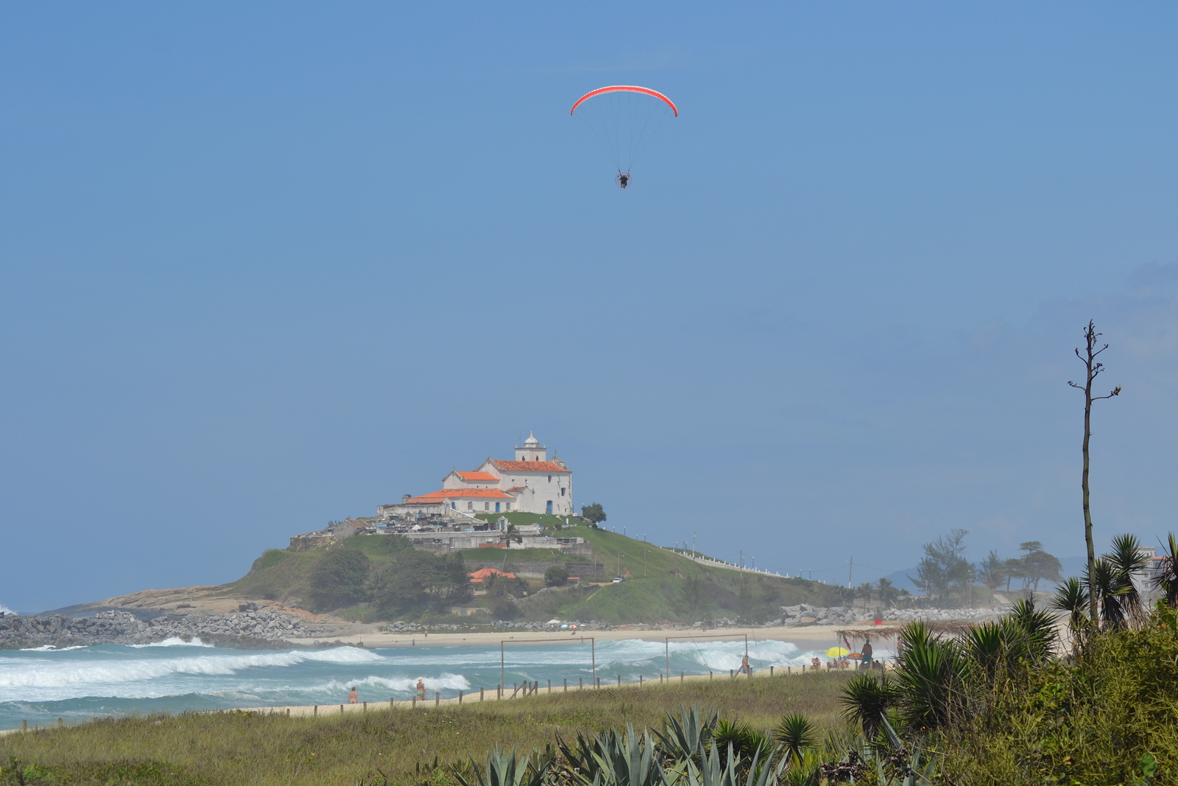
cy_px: 393
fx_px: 4516
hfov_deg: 14.9
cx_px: 589
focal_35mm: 138
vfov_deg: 9.9
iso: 100
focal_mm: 92
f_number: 7.1
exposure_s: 1/800
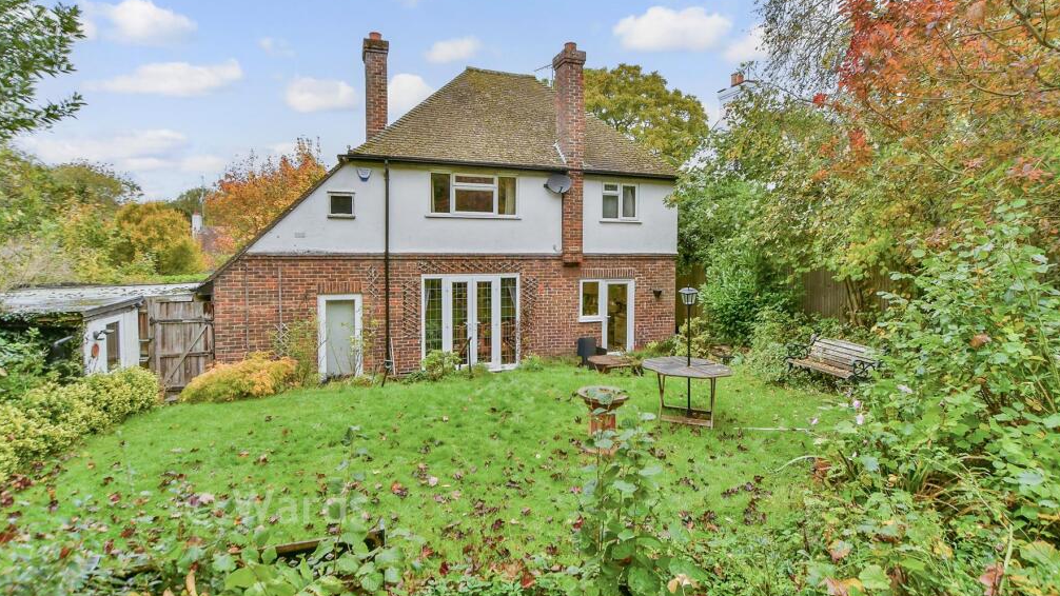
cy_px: 261
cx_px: 535
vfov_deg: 66.8
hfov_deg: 99.4
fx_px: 450
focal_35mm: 16
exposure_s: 1/200
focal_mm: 10
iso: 500
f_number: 7.1
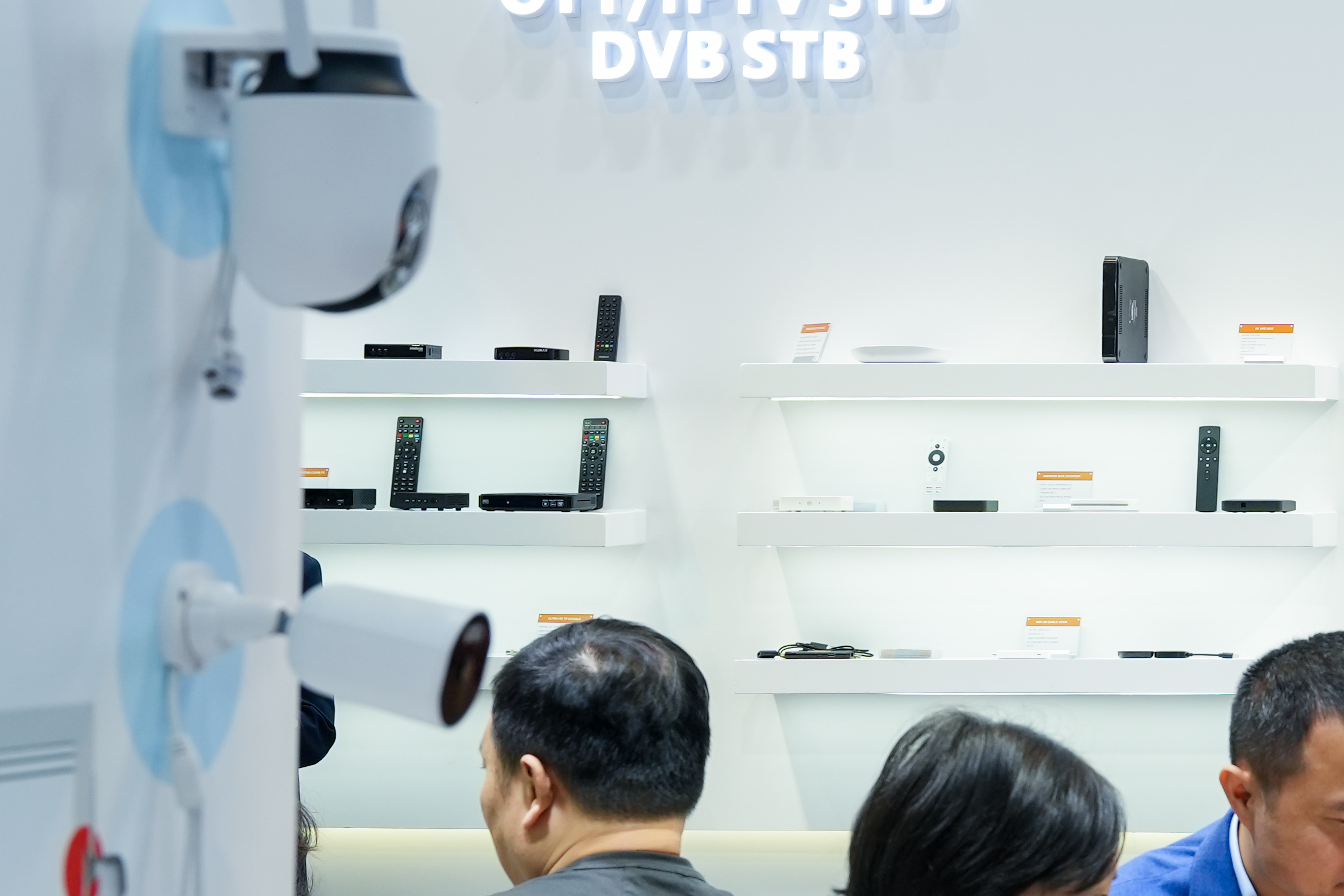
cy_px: 406
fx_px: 4554
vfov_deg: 11.2
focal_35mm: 122
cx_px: 1941
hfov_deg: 15.6
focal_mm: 40
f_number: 5
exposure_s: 1/80
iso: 400
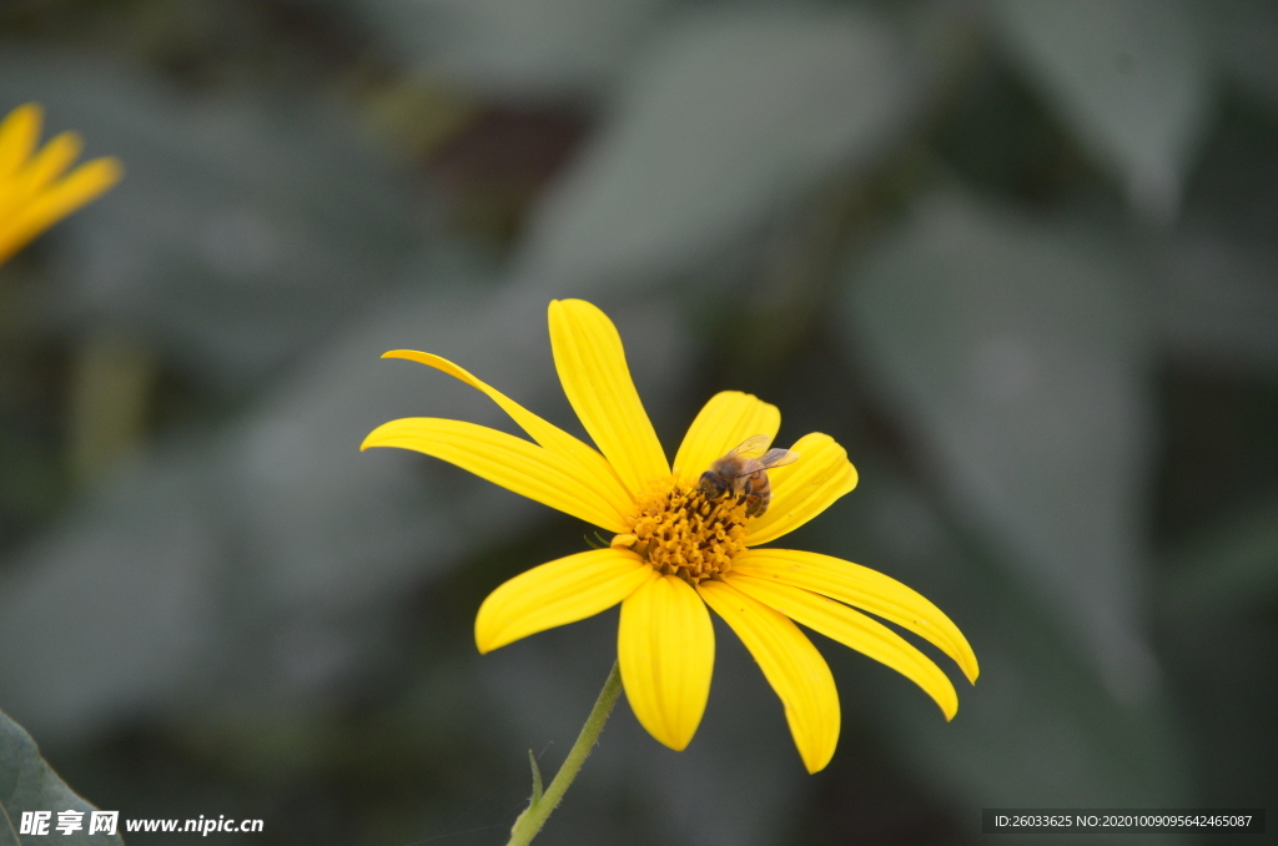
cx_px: 639
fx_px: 10627
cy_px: 423
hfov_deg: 6.9
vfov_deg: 4.6
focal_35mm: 300
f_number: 7.1
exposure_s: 1/800
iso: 800
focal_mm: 200
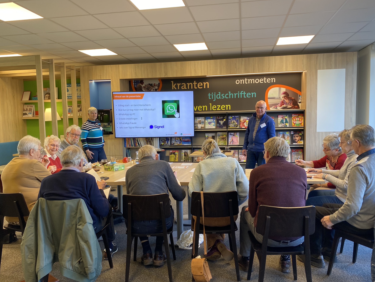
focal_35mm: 29
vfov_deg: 48.2
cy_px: 150
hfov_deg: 61.7
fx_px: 314
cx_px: 189
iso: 125
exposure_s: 1/120
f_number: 1.8
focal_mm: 4.25
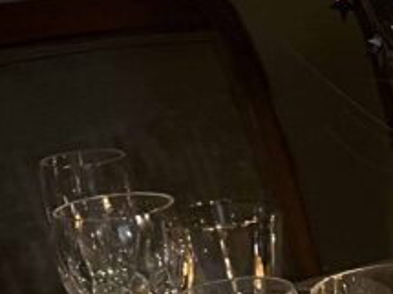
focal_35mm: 124
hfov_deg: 14.3
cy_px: 595
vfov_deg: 10.9
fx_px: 1407
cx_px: 671
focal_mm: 5.7
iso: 500
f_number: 1.5
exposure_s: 1/40
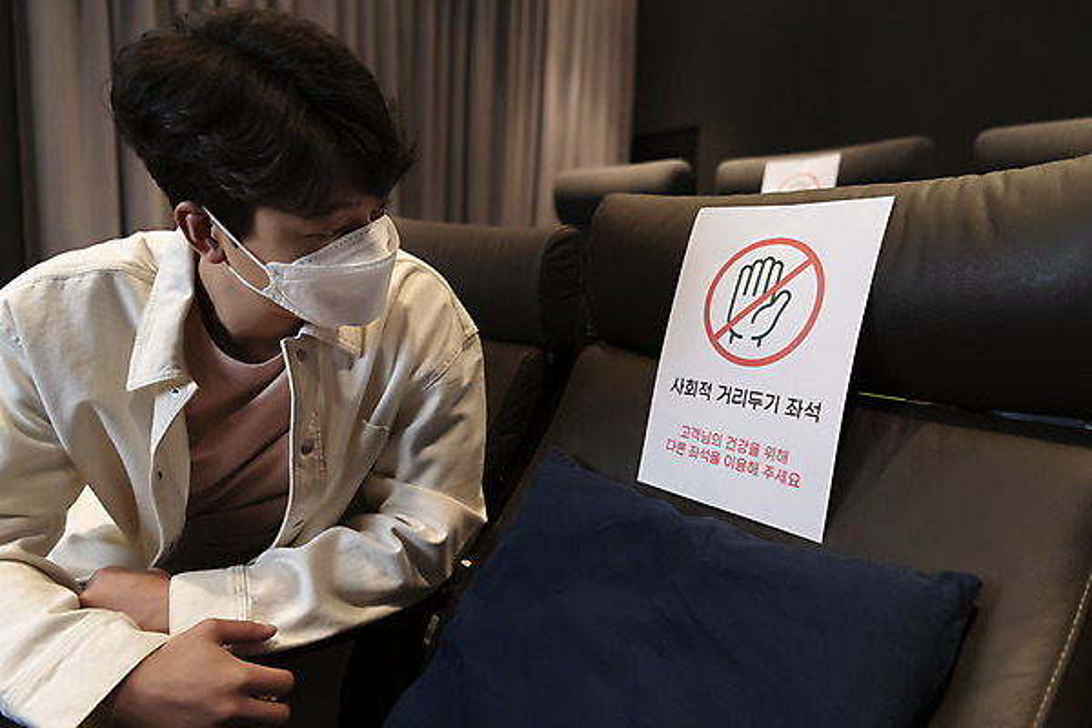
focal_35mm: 24
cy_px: 364
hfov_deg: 73.7
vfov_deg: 53.1
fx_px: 728
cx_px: 546
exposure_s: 1/100
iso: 1250
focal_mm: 24
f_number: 2.8
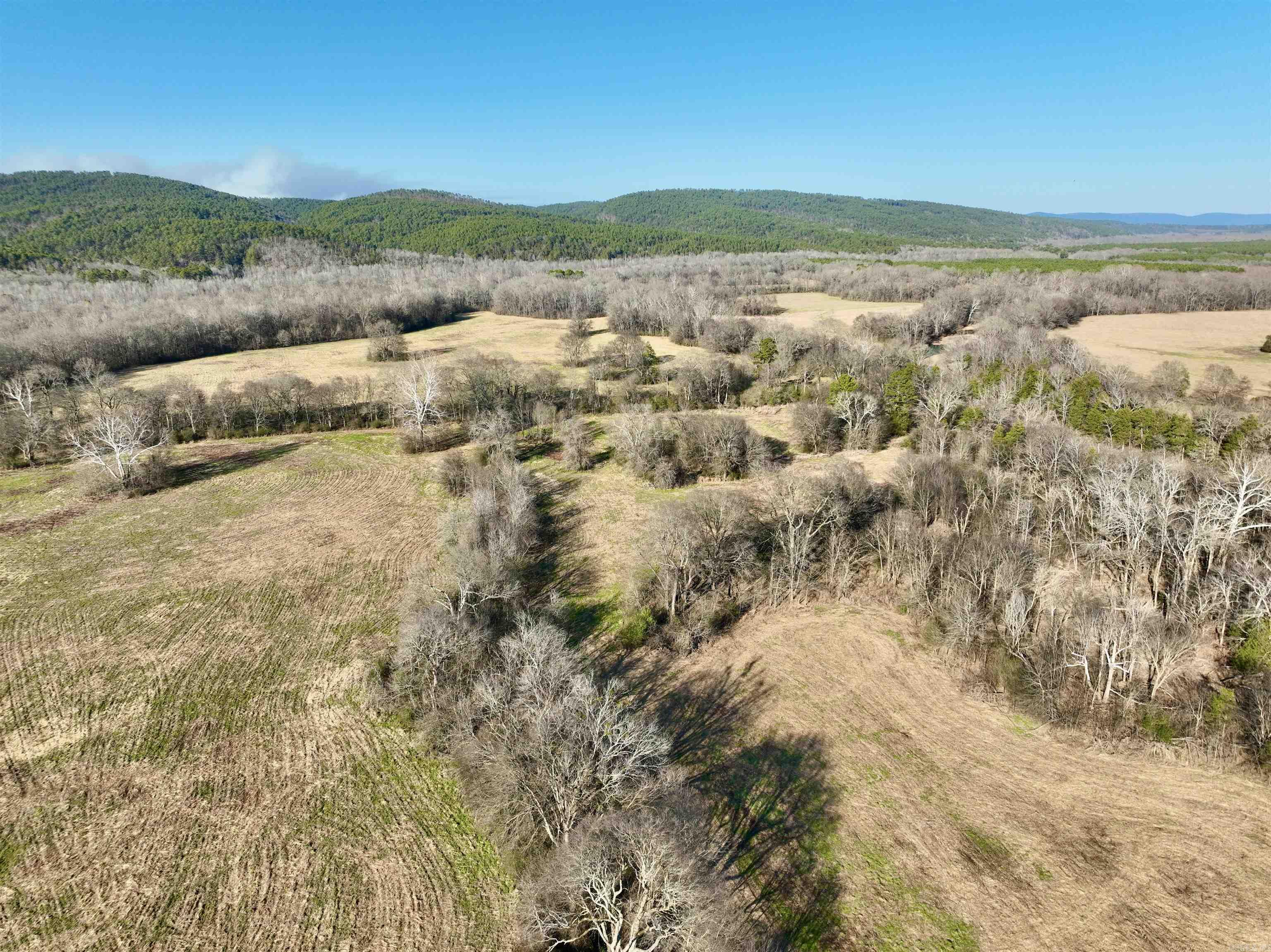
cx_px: 636
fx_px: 881
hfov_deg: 71.6
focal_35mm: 24
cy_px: 476
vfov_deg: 56.8
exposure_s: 1/400
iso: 120
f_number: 2.8
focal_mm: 12.29
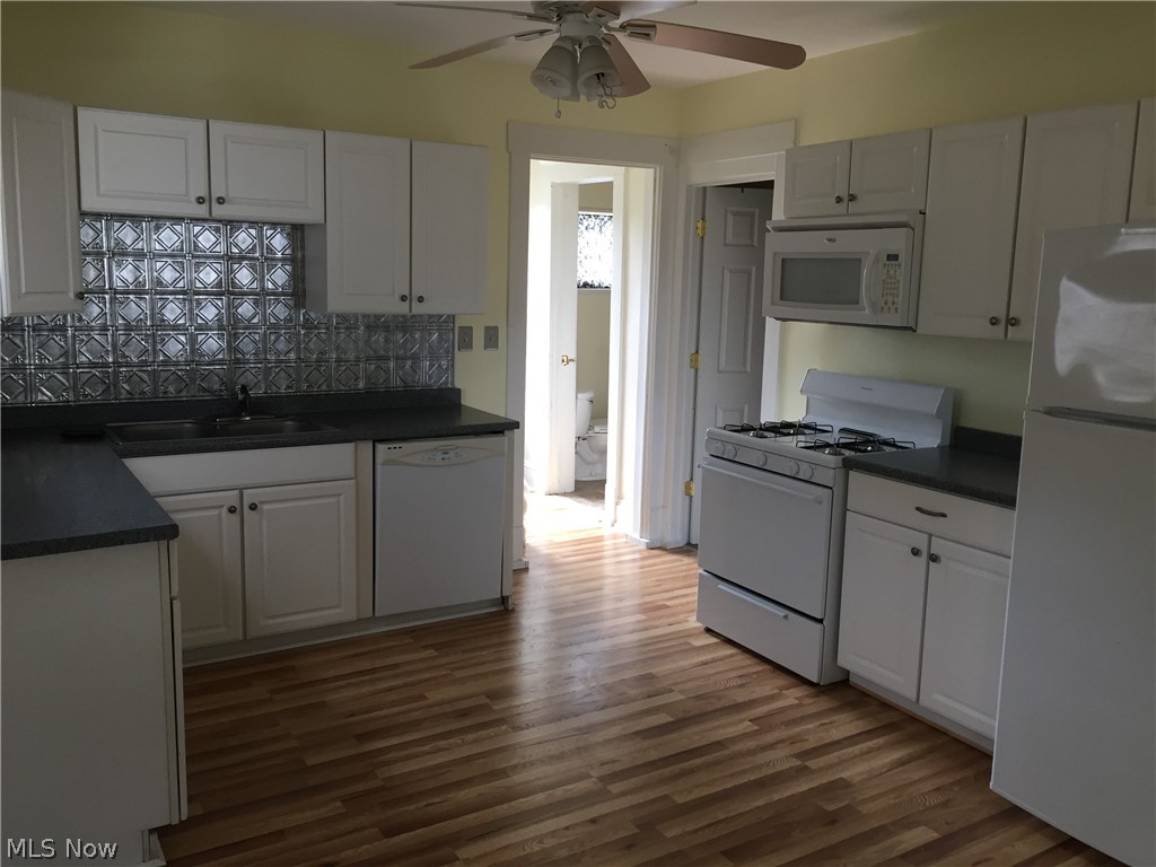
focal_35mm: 29
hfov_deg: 61.7
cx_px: 578
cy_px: 434
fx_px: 968
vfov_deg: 48.2
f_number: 2.2
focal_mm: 4.15
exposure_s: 1/30
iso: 32
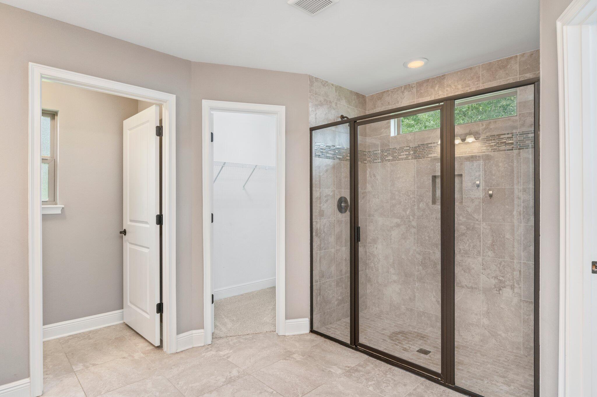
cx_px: 298
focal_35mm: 19
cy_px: 198
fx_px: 315
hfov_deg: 87.0
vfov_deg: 64.5
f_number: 9
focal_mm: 19
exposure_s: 1/30
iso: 400
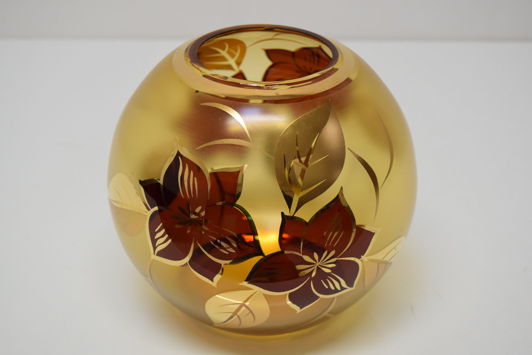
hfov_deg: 29.8
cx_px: 266
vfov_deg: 20.2
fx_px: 998
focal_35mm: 68
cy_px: 178
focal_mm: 45
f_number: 6.3
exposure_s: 1/160
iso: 1600
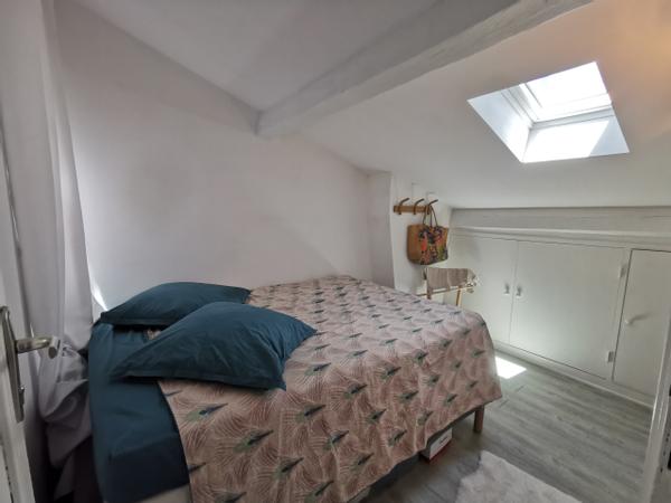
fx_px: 310
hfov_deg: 94.5
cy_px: 252
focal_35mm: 16
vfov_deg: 78.1
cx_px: 336
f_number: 2.2
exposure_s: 1/120
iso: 200
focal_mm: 2.35
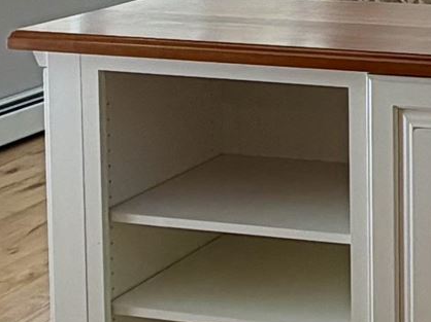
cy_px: -101
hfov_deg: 17.0
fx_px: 1282
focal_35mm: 103
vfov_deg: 13.8
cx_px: 675
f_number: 2.2
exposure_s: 1/120
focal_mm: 2.22
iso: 40
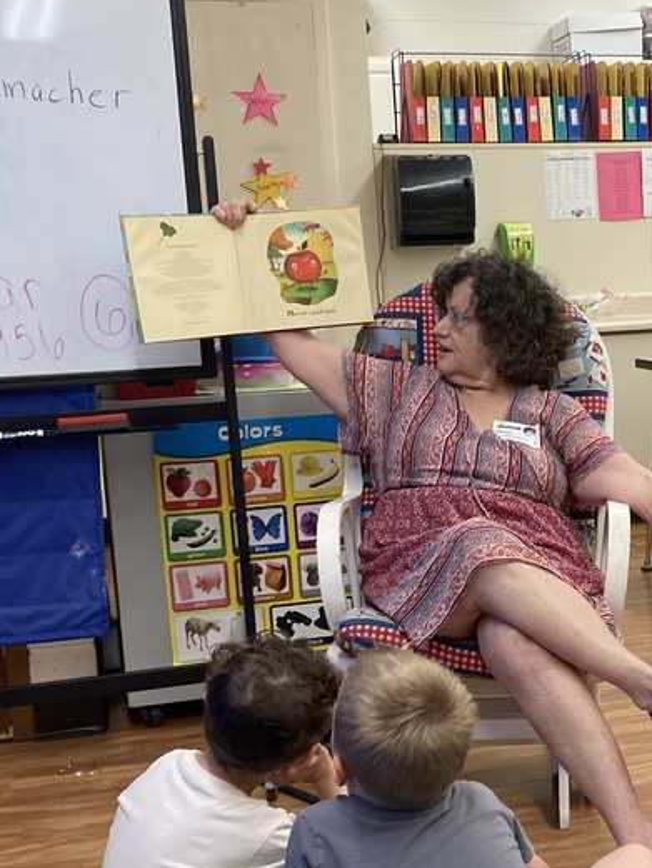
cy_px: 516
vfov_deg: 34.8
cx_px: 574
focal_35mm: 55
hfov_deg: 25.8
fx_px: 1381
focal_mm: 3.99
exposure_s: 1/60
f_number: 1.8
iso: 100
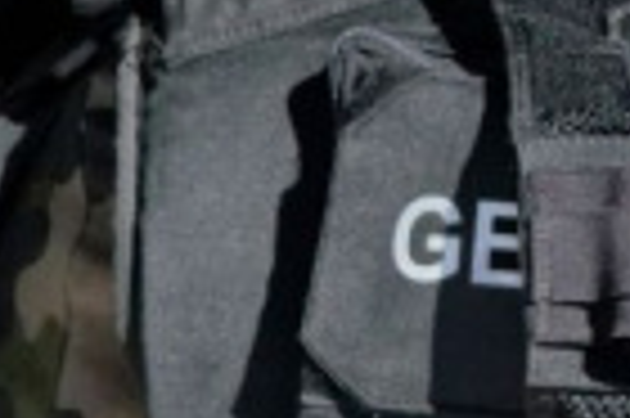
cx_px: 1742
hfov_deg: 3.4
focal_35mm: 600
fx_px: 10488
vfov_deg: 2.3
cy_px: -674
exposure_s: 1/2500
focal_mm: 70
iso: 2000
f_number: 9
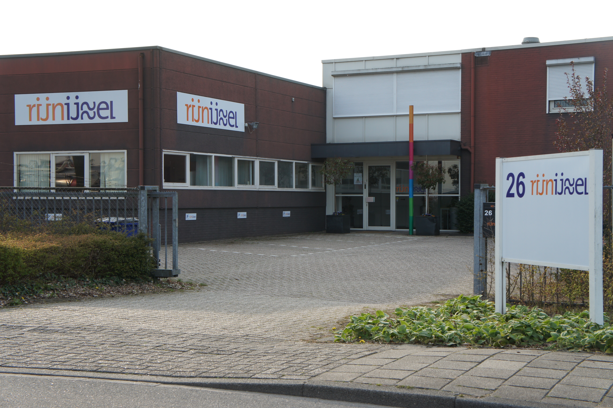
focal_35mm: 57
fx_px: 970
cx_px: 306
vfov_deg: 23.8
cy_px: 204
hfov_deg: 35.1
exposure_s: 1/160
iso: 200
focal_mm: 38
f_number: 7.1
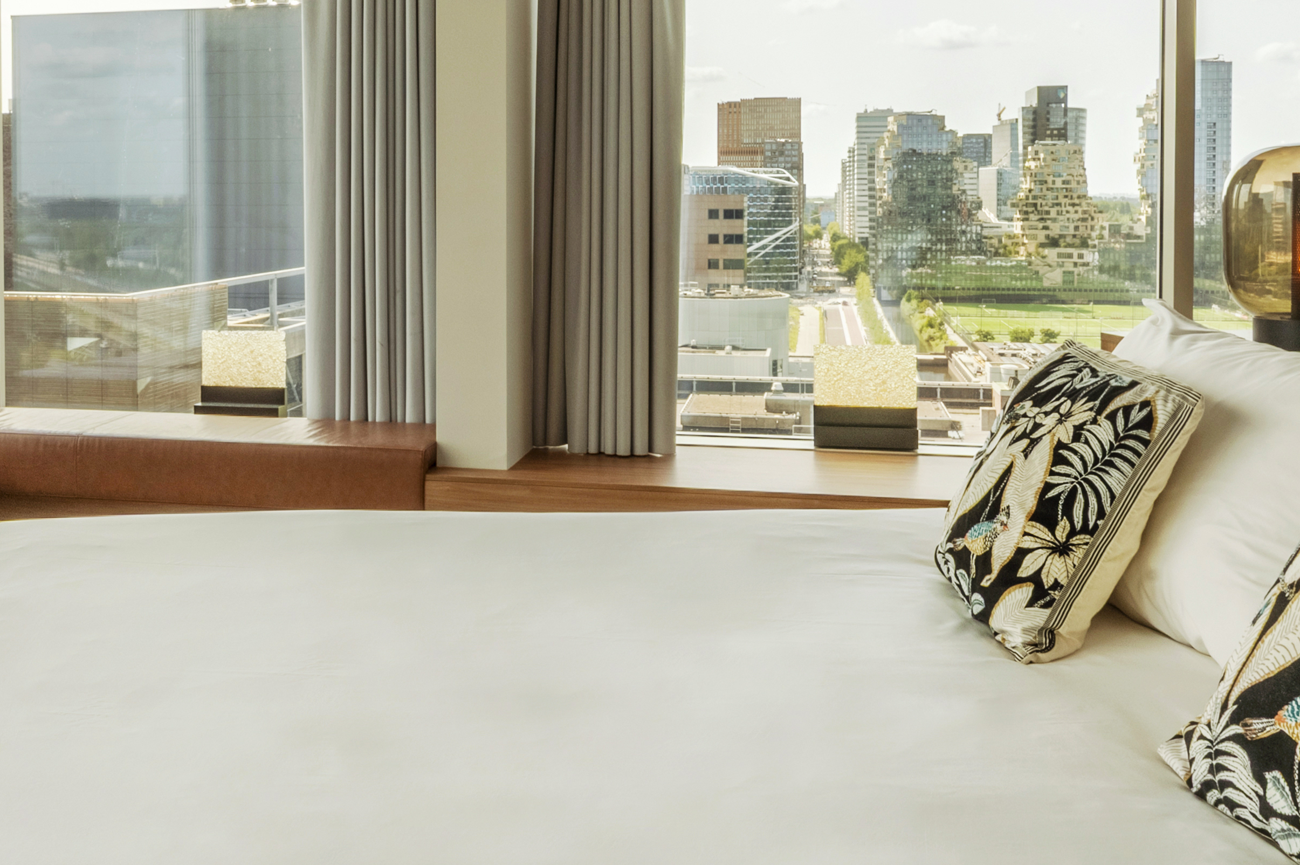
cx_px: 400
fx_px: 1451
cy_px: 238
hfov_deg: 47.2
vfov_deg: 32.7
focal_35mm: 40
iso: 500
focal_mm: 16.5
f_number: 16
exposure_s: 1/640
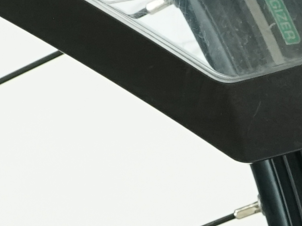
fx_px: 2660
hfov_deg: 6.5
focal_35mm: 305
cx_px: 338
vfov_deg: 4.7
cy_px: 624
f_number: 5.6
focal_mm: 40
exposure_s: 1/200
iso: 1600
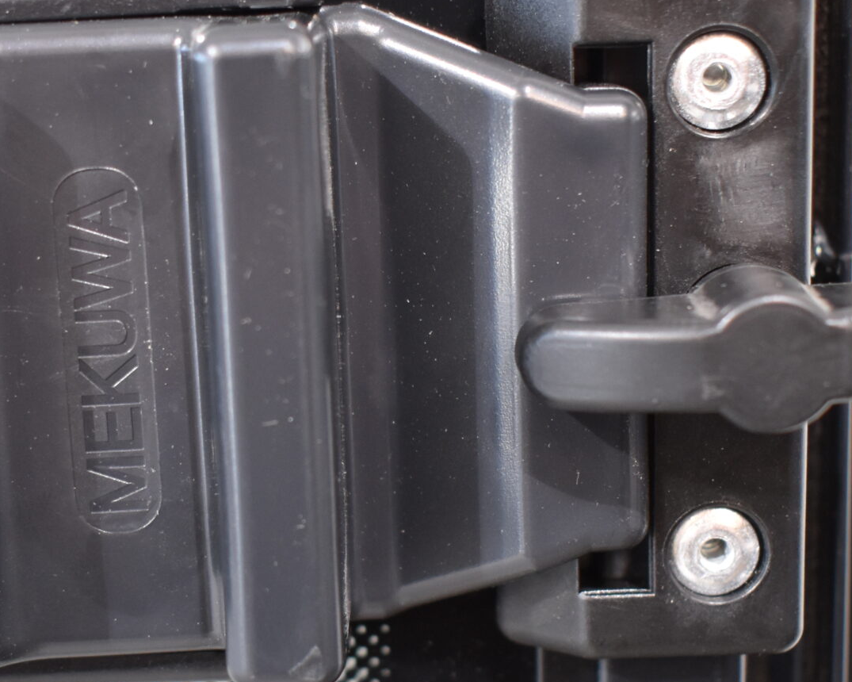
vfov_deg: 19.8
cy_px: 438
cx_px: 341
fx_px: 1945
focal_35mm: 77
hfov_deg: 24.7
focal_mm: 23
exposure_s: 1/60
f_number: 4
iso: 900
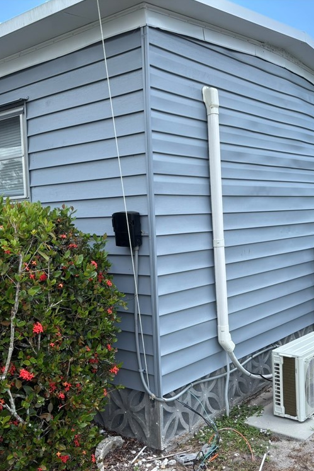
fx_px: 484
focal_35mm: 37
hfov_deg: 35.9
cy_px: 240
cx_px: 179
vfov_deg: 51.9
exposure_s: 1/1418
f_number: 1.6
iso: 50
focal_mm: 5.96
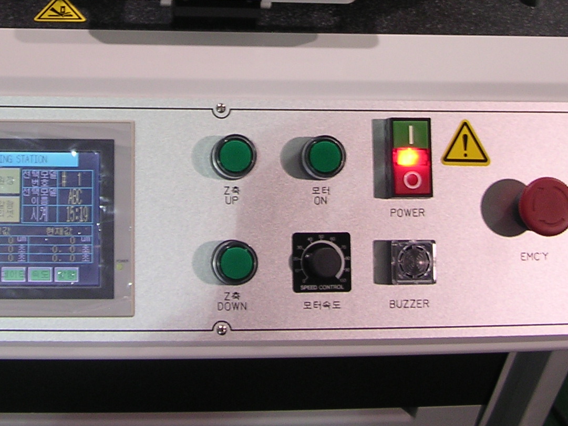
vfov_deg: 20.0
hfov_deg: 26.9
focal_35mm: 72
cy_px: 40
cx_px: 189
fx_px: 1182
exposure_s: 1/16.6
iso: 100
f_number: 2.8
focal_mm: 5.8
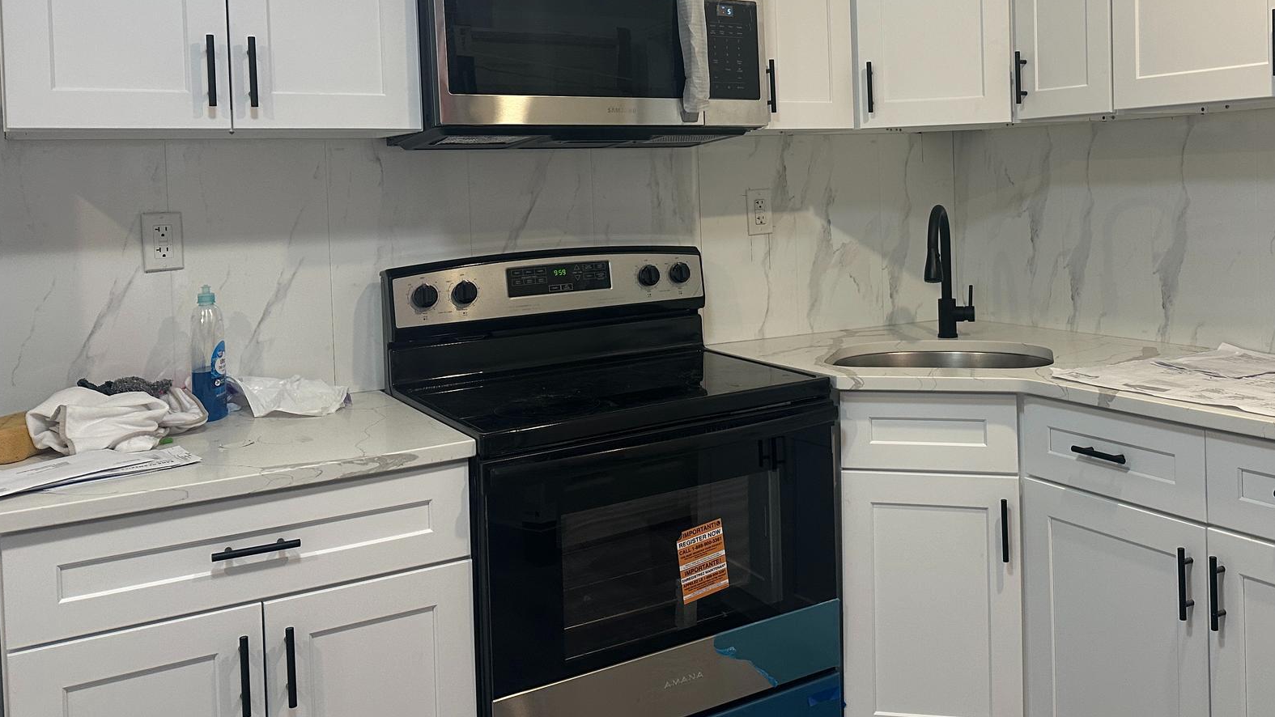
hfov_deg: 57.1
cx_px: 820
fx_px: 1149
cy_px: 200
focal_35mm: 34
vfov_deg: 34.1
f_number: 1.78
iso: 200
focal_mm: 6.86
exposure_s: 1/120
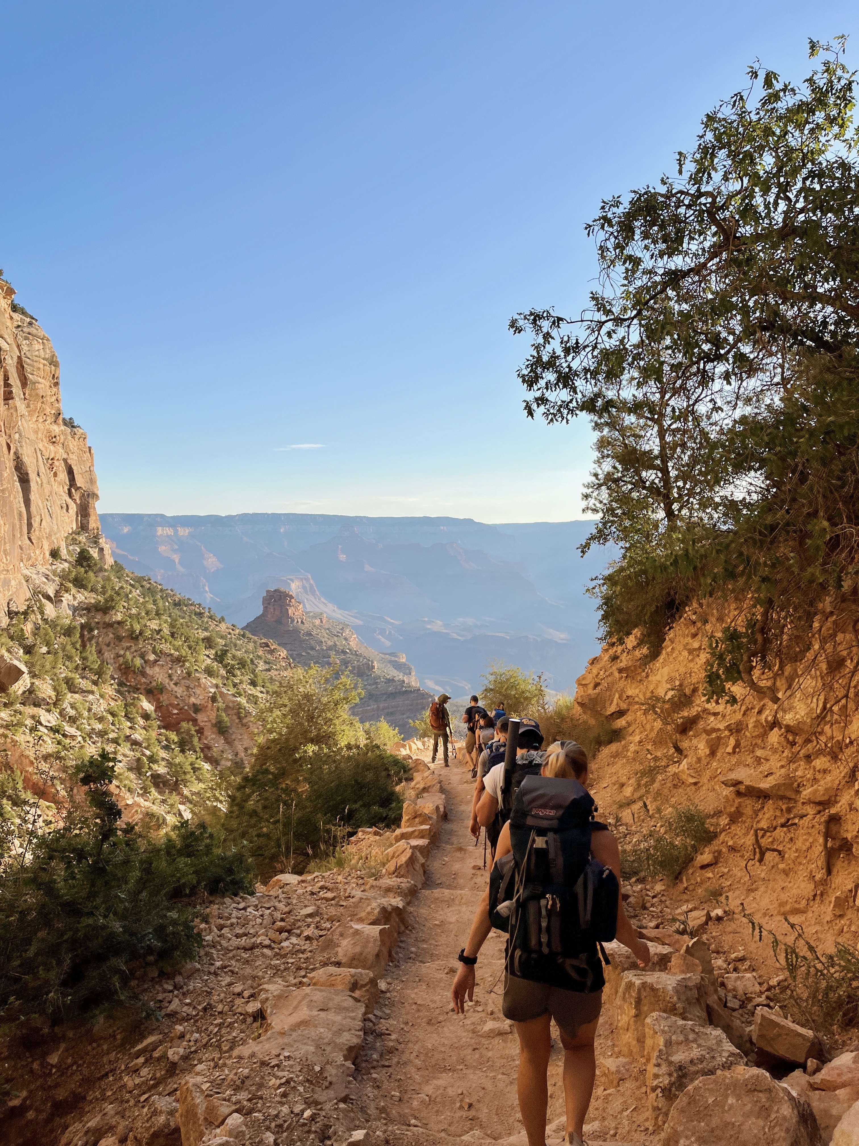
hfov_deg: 53.1
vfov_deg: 67.3
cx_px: 430
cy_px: 573
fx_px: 860
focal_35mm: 26
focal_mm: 5.1
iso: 50
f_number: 1.6
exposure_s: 1/2101
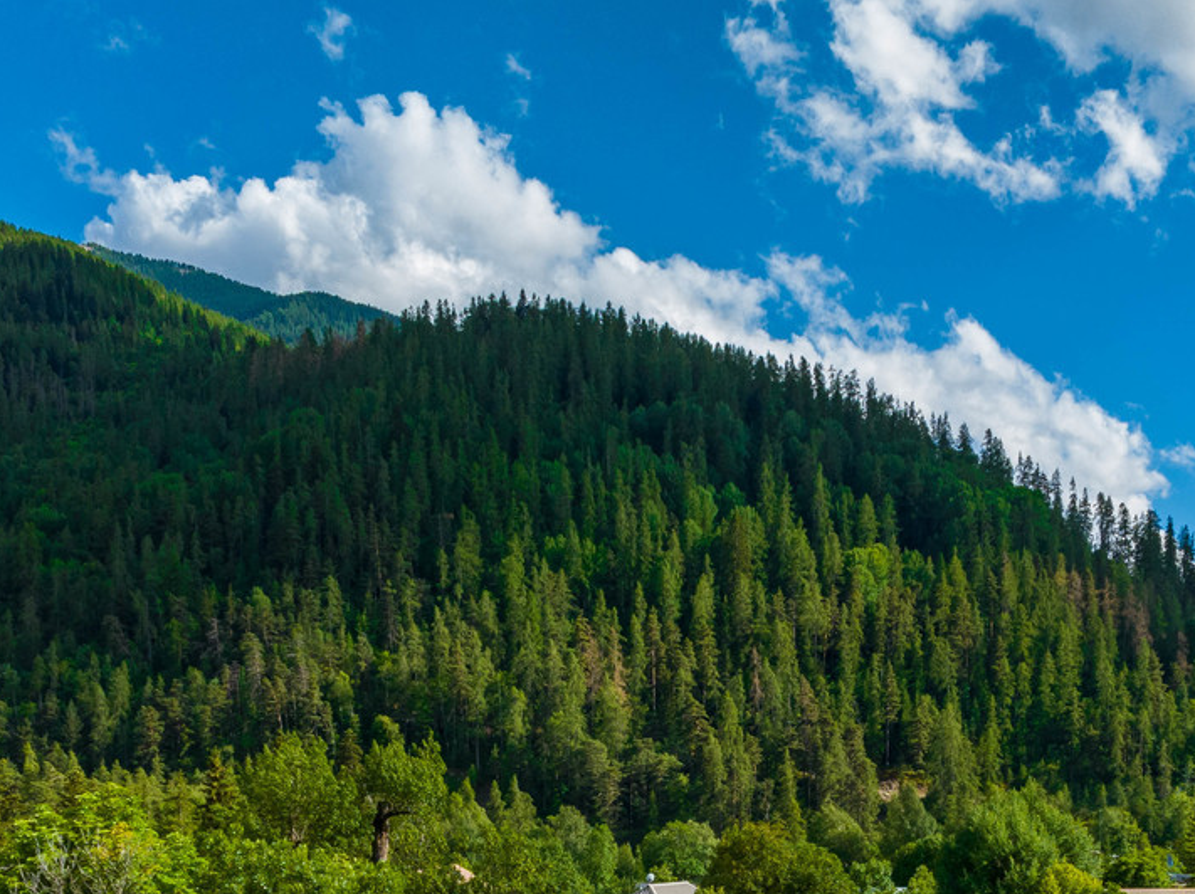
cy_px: 911
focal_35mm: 54
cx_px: 716
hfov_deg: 35.4
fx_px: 1863
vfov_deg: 25.5
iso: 200
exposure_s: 1/160
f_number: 11
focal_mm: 12.3
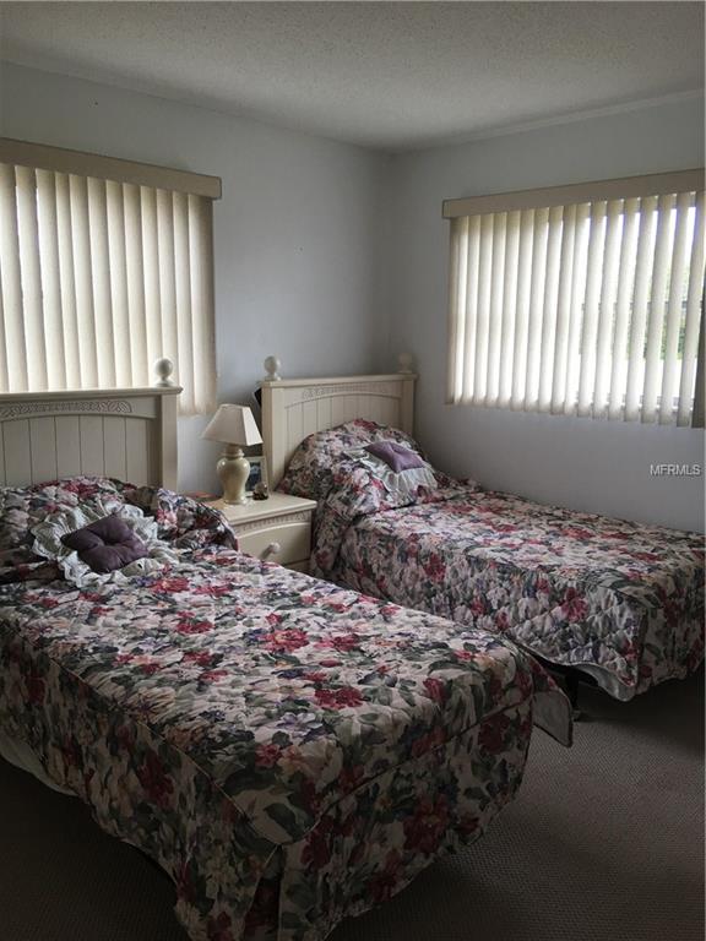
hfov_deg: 48.2
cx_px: 353
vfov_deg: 61.7
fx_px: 789
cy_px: 470
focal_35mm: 29
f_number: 2.2
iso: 25
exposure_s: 1/40
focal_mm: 4.15
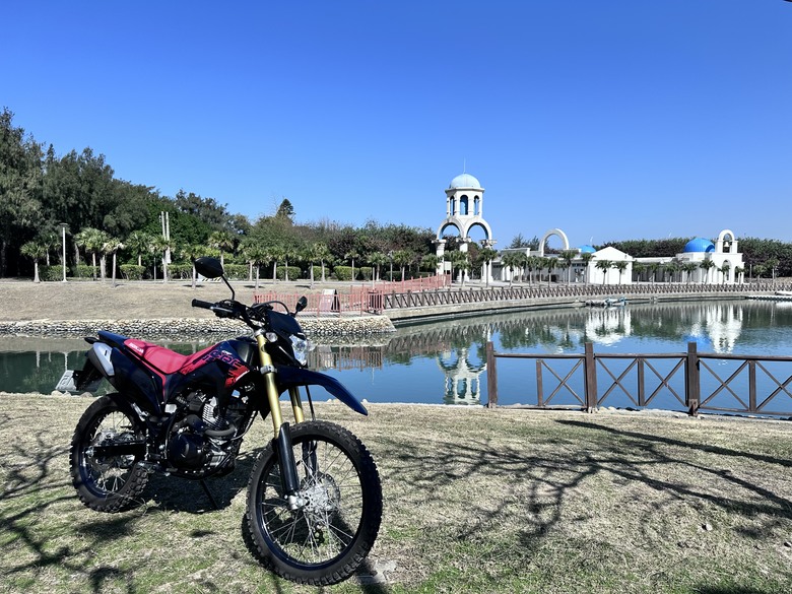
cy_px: 297
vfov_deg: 56.8
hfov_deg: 71.6
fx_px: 549
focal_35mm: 24
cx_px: 396
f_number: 1.78
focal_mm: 6.86
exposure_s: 1/4348
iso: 80
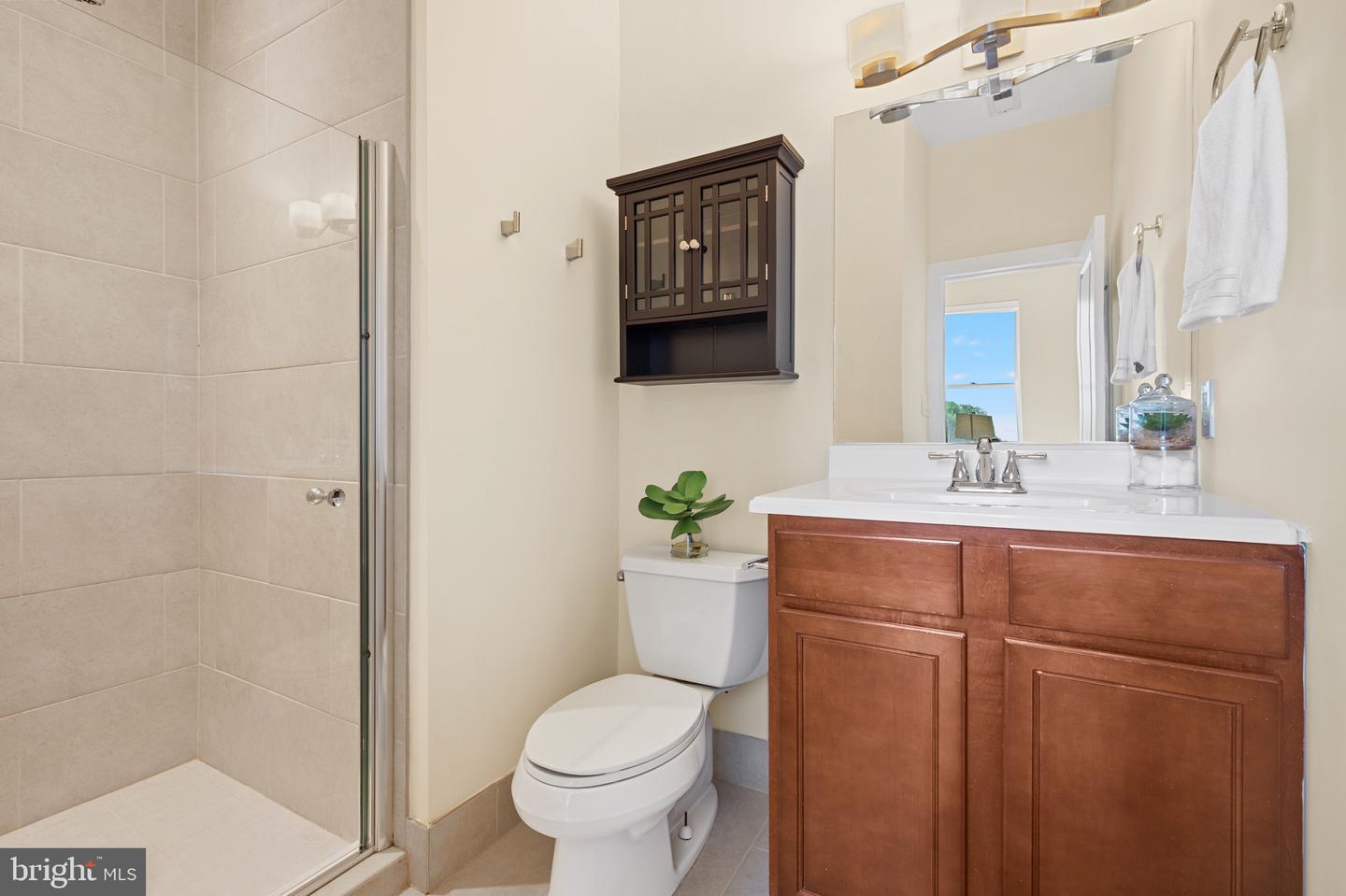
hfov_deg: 96.8
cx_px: 673
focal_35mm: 16
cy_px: 448
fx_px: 598
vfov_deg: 73.7
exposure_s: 1/4
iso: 320
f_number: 7.1
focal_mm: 16
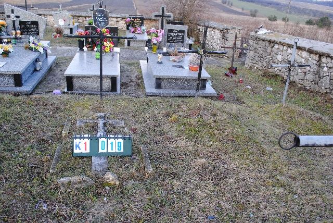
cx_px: 166
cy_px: 112
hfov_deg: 61.9
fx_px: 278
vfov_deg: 43.7
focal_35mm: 30
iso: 200
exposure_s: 1/125
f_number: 5.6
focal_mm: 20
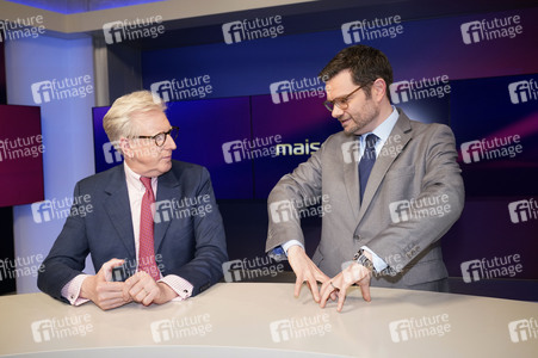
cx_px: 269
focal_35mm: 28
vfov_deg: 46.3
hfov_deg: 65.5
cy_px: 179
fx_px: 418
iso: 2000
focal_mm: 28
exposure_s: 1/160
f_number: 5
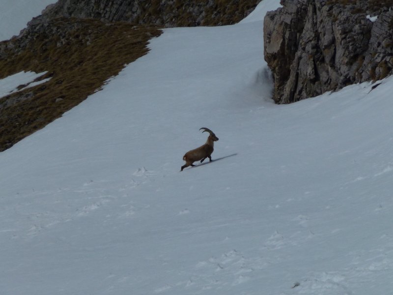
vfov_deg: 3.0
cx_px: 196
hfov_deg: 3.9
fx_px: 5722
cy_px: 148
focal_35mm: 504
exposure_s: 1/2000
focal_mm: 68.8
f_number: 6.3
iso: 100
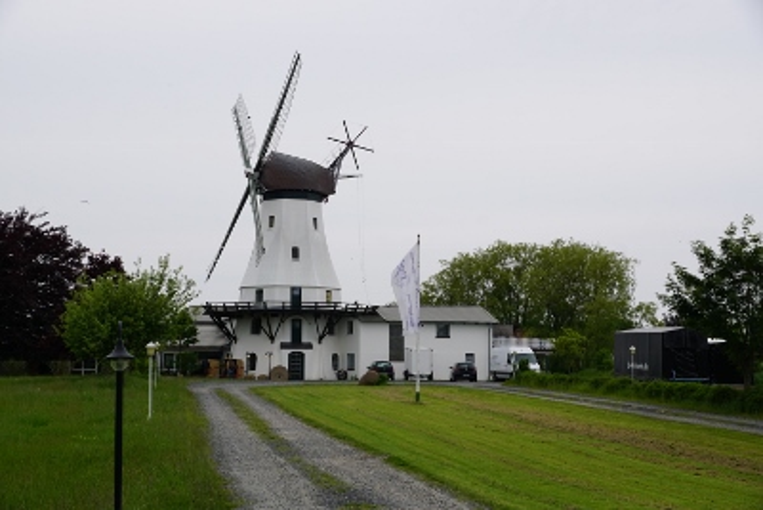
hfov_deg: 33.4
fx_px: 1272
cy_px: 255
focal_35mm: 60
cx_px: 382
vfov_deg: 22.6
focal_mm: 40
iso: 100
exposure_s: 1/160
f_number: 10
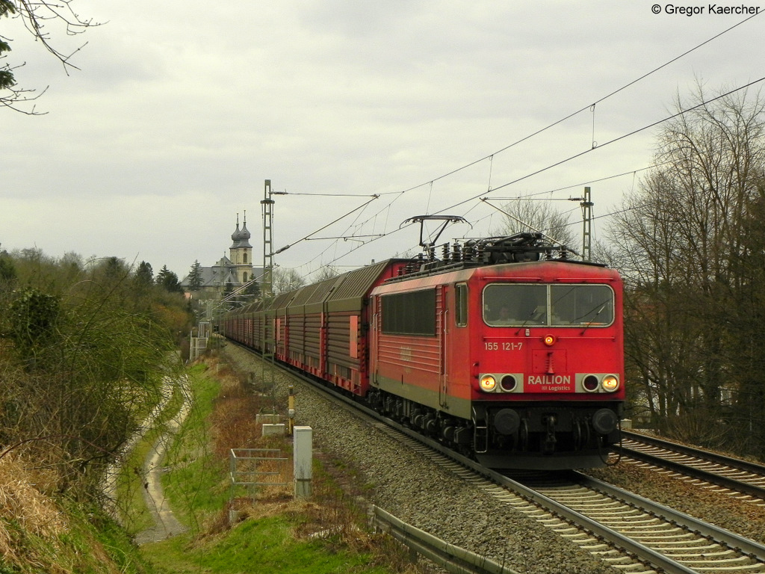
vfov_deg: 19.6
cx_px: 382
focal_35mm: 75
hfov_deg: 26.0
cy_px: 287
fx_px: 1657
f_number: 5.6
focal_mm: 13.4
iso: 200
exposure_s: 1/400
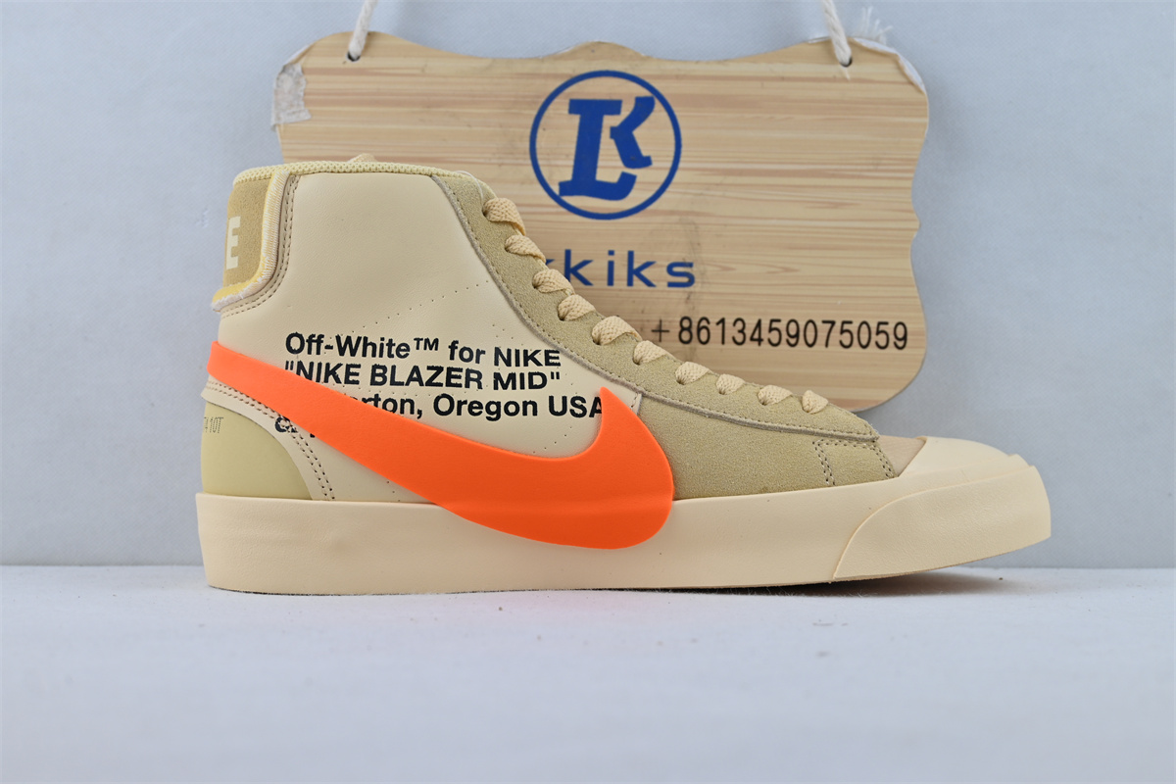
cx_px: 588
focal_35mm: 42
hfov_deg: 46.4
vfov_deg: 31.9
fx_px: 1372
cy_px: 392
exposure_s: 1/100
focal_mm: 28
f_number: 4.5
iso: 100
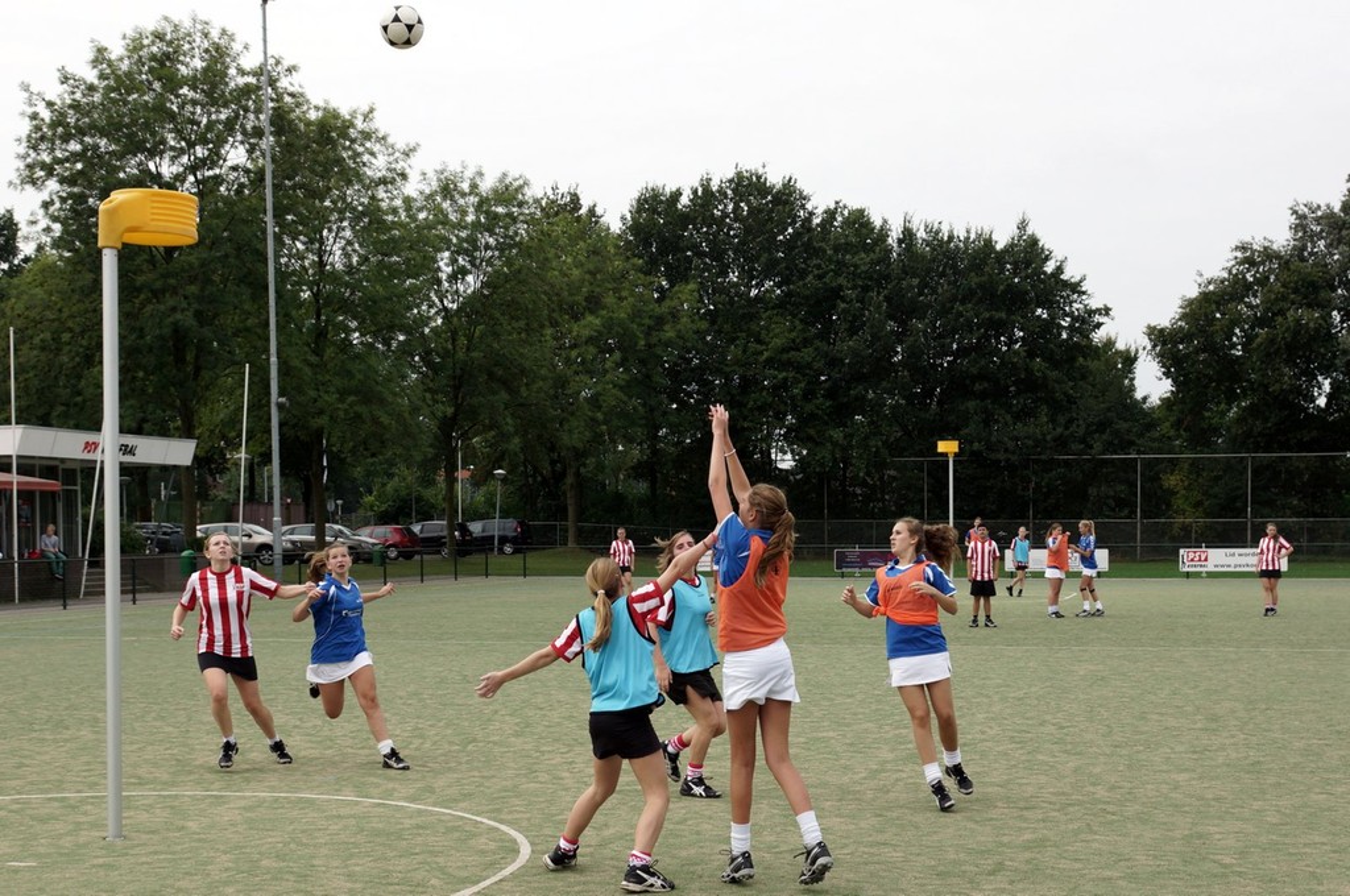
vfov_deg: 34.1
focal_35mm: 39
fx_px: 1461
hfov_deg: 49.6
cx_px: 675
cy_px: 448
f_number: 4
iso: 100
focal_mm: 26
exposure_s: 1/640
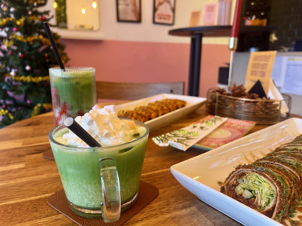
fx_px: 227
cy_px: 113
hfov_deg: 67.3
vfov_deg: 53.1
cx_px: 151
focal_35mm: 26
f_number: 1.6
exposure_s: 1/50
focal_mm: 5.1
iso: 125
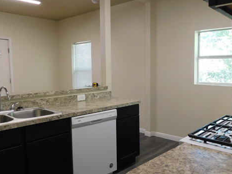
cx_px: 147
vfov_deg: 43.0
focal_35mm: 33
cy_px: 90
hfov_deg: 54.6
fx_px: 221
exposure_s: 1/30
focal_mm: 4.1
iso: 220
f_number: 3
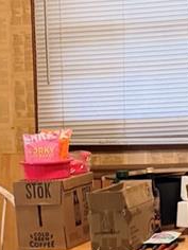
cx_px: 75
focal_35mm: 156
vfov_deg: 12.6
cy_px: 186
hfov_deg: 9.5
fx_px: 1130
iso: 800
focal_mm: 6.76
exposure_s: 1/40
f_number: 1.78
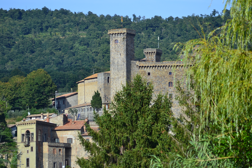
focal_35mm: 248
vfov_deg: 5.6
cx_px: 126
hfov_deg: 8.3
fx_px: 1732
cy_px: 84
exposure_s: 1/640
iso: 200
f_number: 5.3
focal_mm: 165
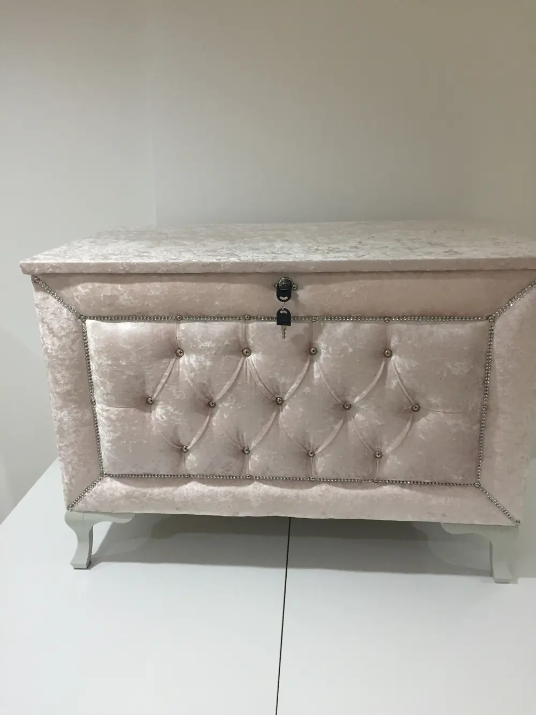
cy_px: 358
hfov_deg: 48.2
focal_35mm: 29
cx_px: 268
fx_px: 599
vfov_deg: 61.7
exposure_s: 1/33
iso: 125
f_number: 2.2
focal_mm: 4.15
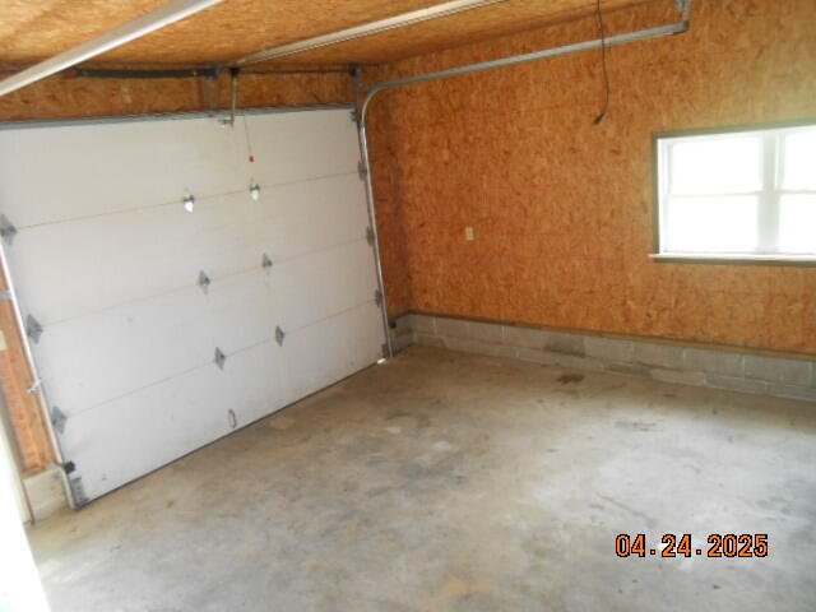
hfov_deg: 67.3
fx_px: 613
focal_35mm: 26
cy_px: 306
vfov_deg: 53.1
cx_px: 408
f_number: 3.5
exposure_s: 1/25
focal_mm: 4.6
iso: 500
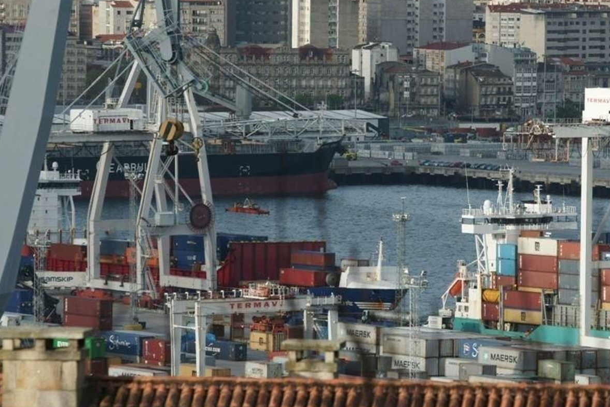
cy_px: 238
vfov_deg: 4.0
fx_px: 5763
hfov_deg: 6.1
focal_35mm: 340
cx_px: 406
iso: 200
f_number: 8
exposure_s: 1/320
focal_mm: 250
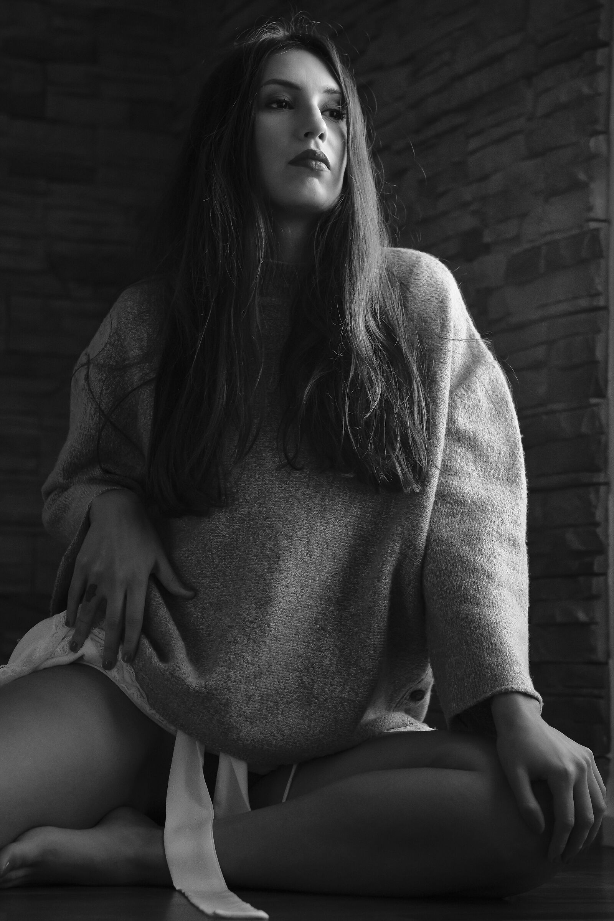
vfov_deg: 24.2
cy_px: 460
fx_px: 2149
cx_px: 307
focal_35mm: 84
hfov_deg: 16.3
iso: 1600
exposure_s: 1/250
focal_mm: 56
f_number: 3.6
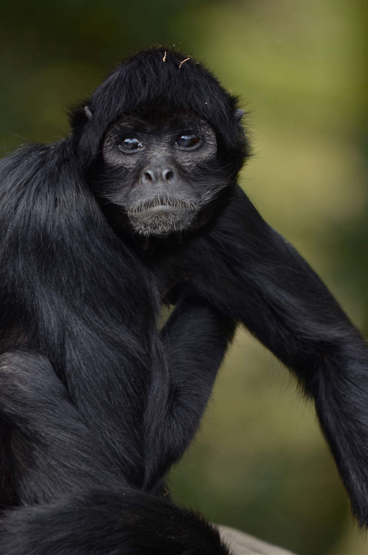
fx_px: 11549
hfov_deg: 1.8
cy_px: 278
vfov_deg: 2.8
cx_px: 184
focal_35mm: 750
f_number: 6.3
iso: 400
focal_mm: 500
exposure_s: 1/250
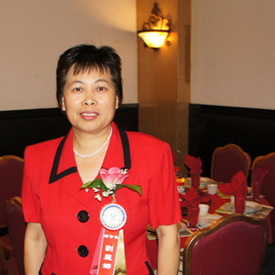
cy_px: 192
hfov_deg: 33.2
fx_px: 458
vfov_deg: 33.0
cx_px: 96
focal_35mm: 51
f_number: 3.5
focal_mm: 18
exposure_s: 1/20
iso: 200
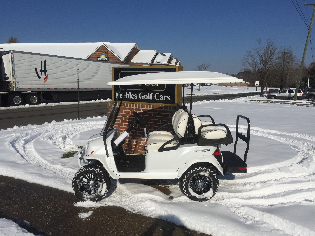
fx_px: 264
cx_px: 158
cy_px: 118
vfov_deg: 48.2
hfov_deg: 61.7
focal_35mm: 29
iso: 32
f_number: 2.2
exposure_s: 1/9901
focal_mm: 4.15
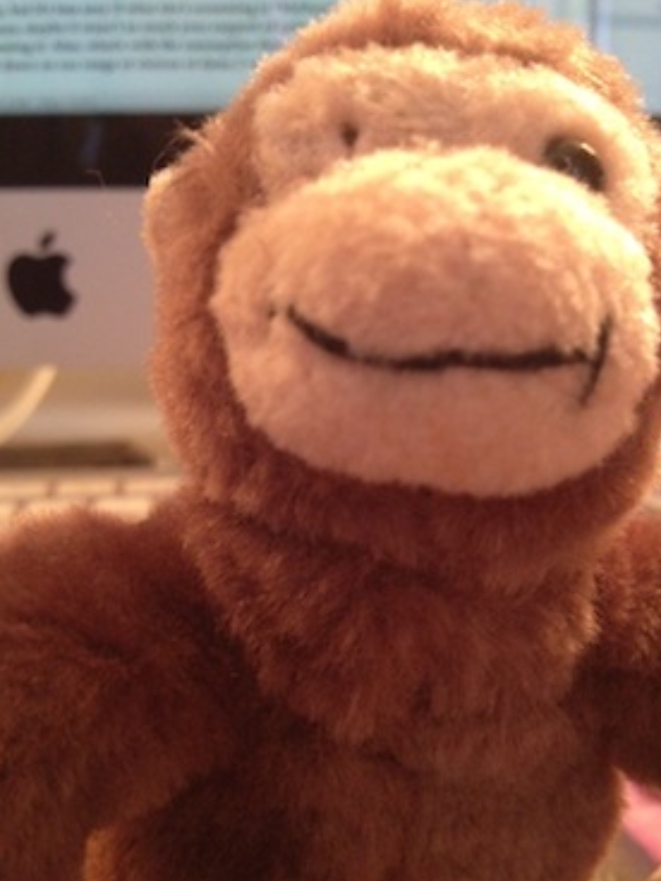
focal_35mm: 38
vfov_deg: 49.0
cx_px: 340
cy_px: 457
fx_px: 967
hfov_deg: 37.7
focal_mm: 4.28
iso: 400
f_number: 2.4
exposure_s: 1/17
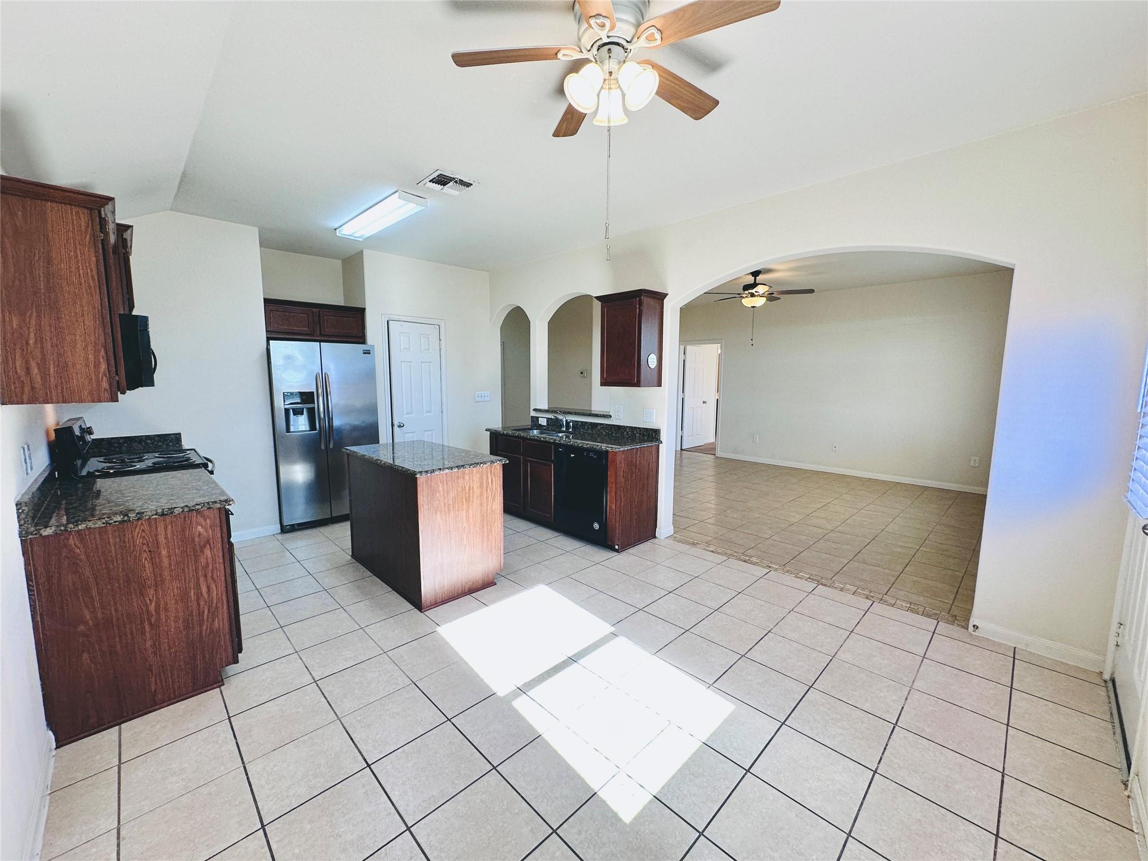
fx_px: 464
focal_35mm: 14
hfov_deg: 102.1
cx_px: 574
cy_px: 430
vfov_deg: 85.7
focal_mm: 2.22
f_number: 2.2
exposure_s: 1/120
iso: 125
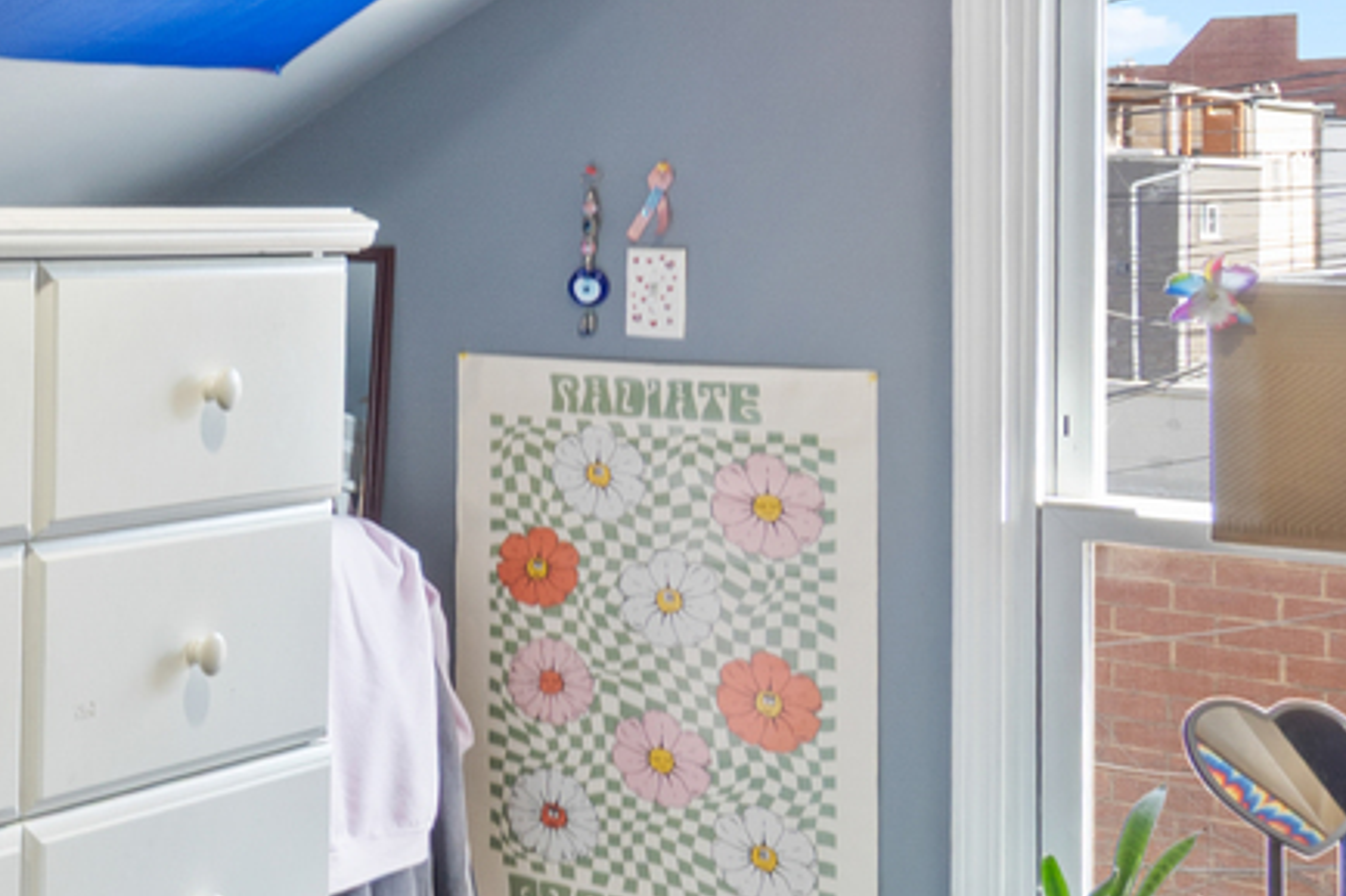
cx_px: -546
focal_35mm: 56
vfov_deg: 24.1
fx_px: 2093
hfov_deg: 27.5
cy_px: 322
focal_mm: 10
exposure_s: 1/1.67
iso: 100
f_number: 8
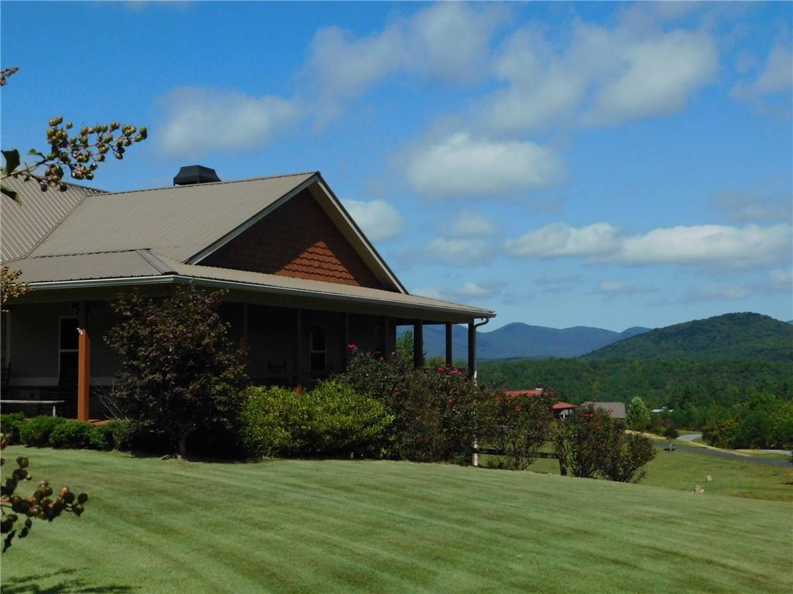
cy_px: 297
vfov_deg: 32.2
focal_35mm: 45
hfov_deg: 42.1
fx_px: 1031
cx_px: 396
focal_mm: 8
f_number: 7.4
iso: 400
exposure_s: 1/1500
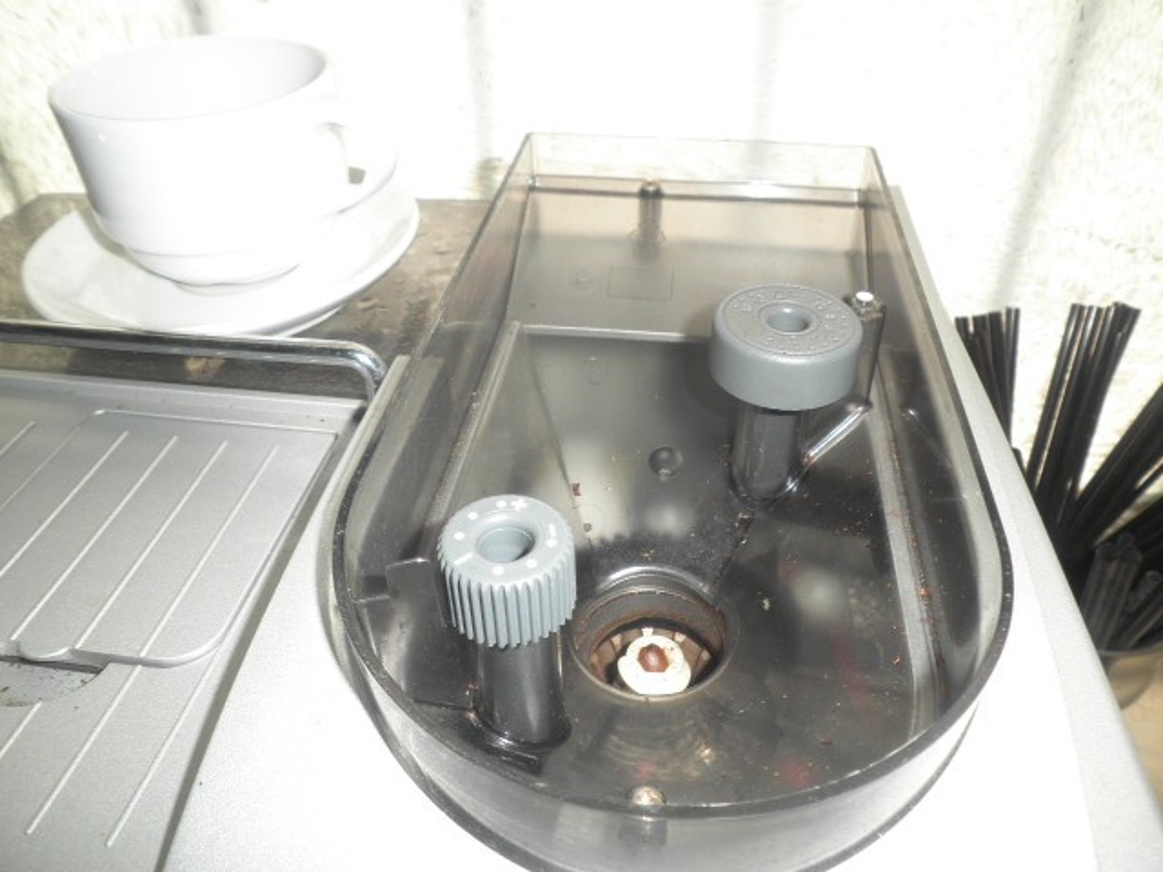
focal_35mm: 26
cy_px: 436
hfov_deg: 67.3
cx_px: 582
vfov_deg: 53.1
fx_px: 874
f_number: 7.8
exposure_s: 1/30
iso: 100
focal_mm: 4.7
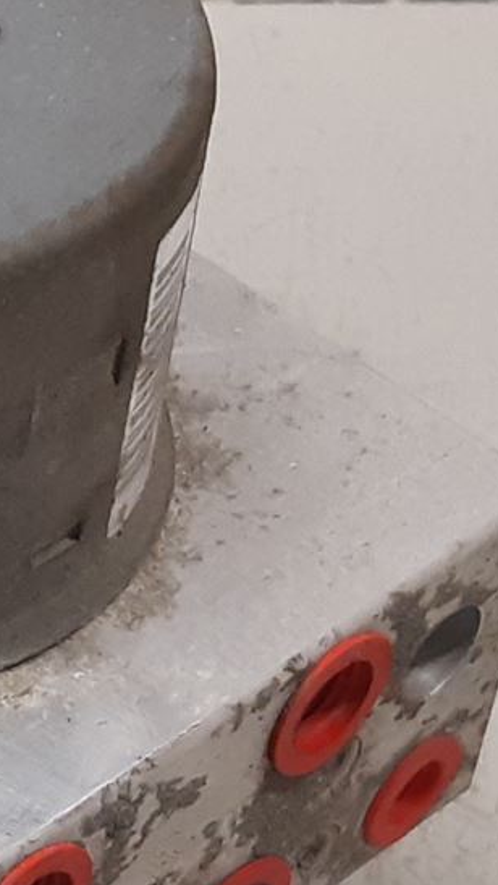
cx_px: -553
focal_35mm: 106
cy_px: 565
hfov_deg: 10.4
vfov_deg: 20.1
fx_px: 2486
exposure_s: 1/50
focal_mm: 3.93
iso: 160
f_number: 1.7
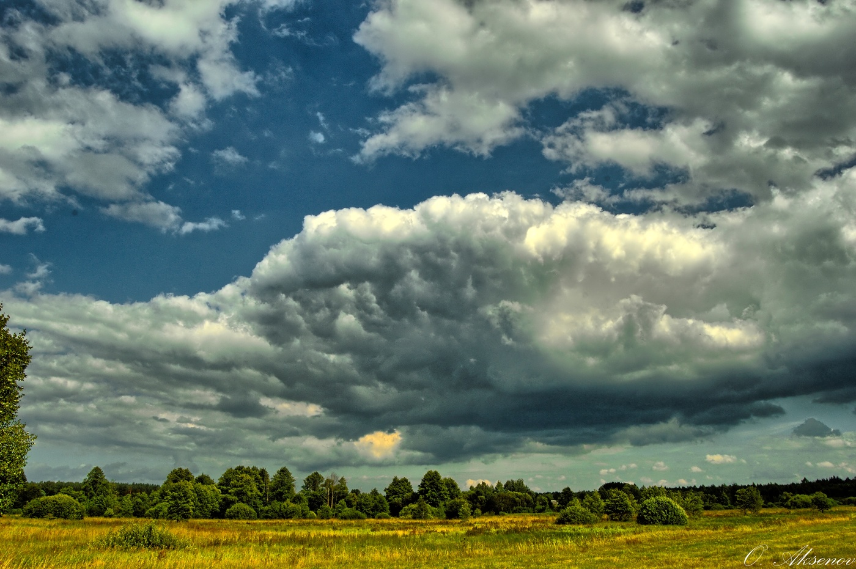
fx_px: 641
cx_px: 428
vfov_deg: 47.9
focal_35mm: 27
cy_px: 284
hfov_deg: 67.4
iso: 100
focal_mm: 18
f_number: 20
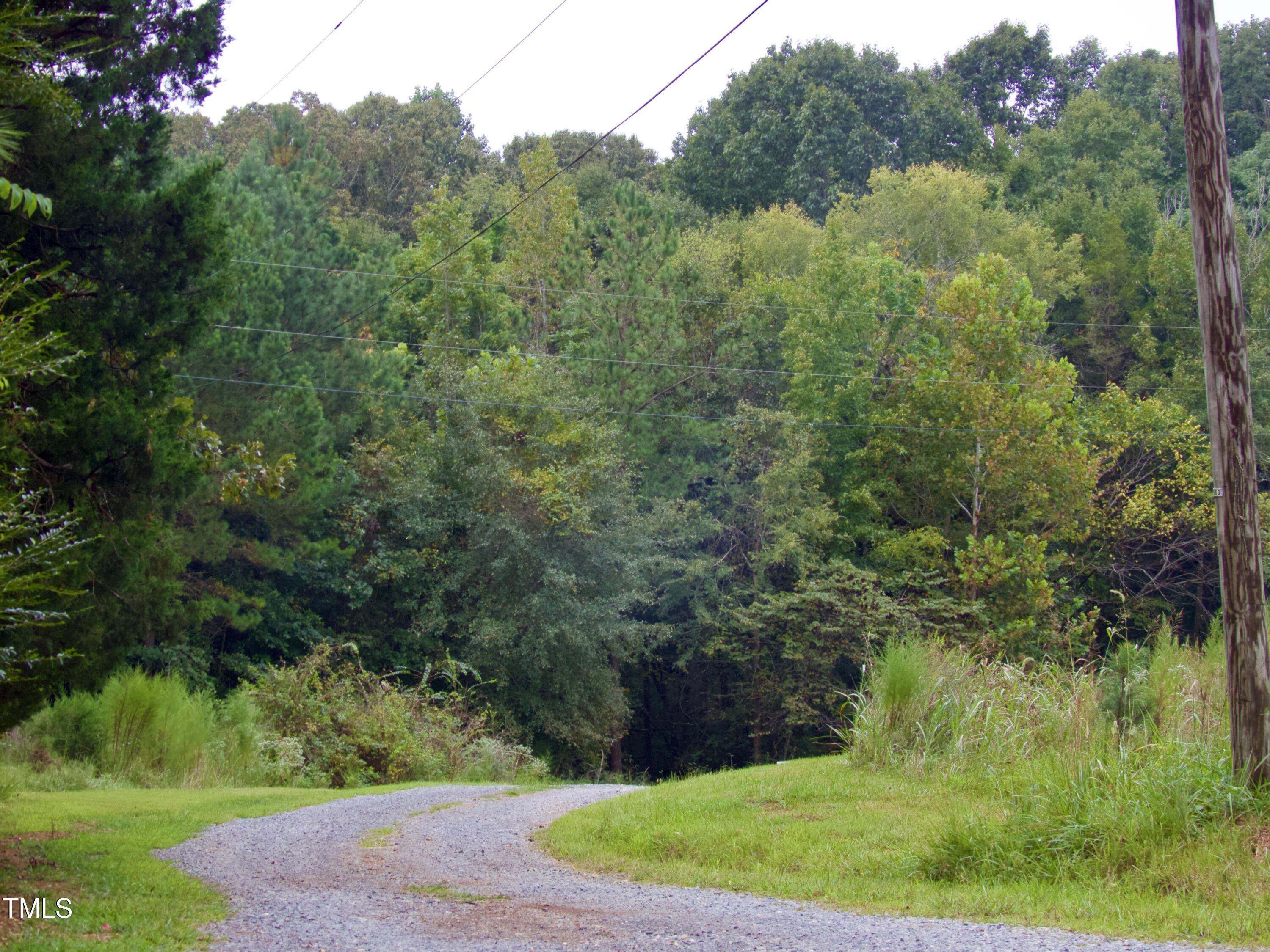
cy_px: 476
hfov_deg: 20.7
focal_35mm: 95
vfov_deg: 15.6
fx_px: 3485
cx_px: 635
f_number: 4
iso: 110
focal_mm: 17
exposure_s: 1/60
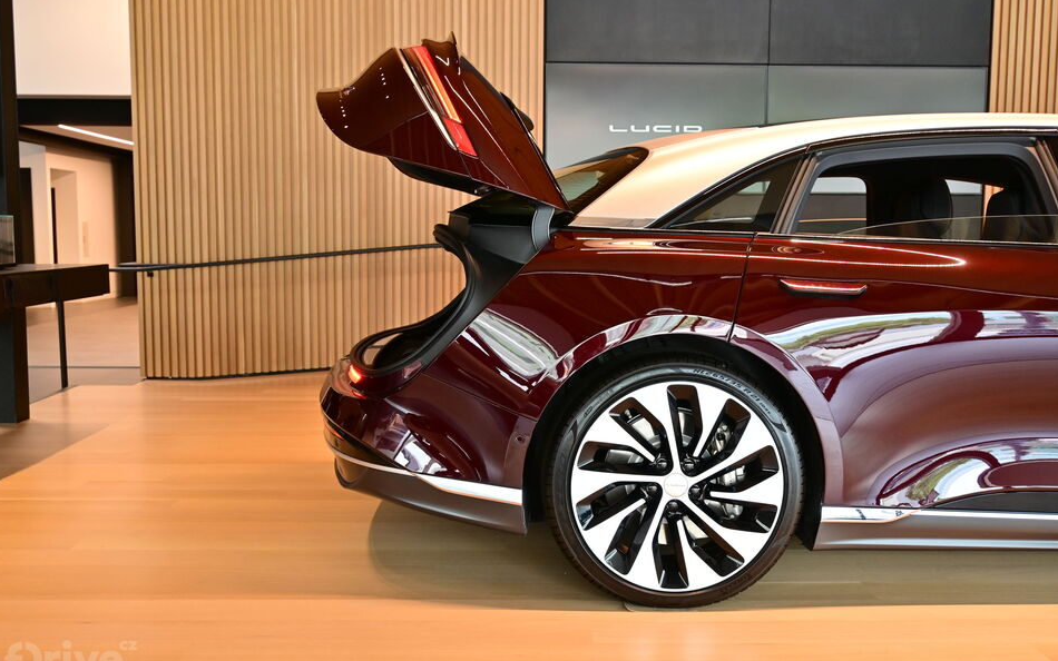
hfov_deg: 55.6
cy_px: 334
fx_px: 1003
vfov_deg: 36.5
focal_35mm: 35
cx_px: 528
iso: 400
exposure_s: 1/60
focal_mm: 22.5
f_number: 4.5
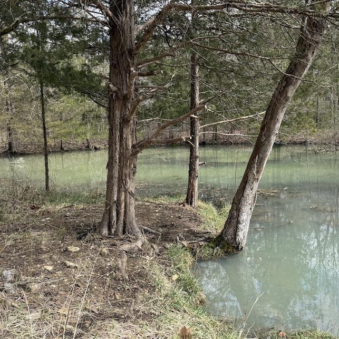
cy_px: 148
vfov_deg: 49.6
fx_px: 366
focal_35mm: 33
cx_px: 259
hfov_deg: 47.7
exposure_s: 1/1361
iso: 100
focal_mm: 6.76
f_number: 1.78
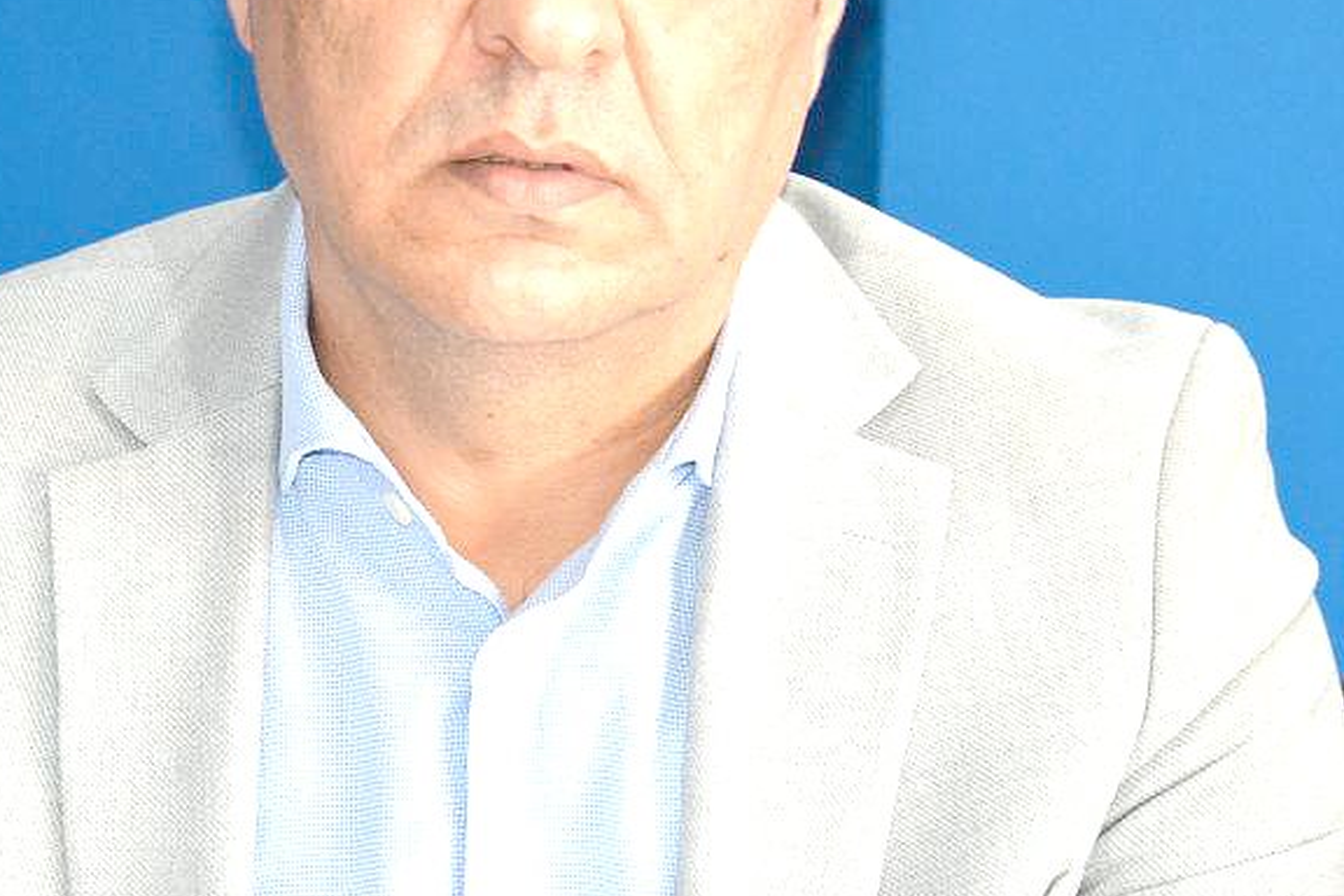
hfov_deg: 10.4
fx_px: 7354
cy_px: 131
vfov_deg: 7.0
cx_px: 553
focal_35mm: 197
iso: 3200
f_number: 5.3
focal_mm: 70
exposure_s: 1/60
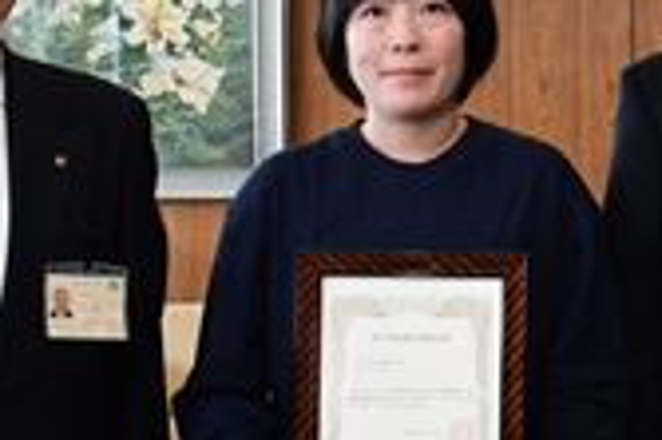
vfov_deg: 12.6
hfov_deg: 18.6
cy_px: 153
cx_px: 603
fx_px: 1984
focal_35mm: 108
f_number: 6.3
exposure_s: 1/200
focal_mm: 24
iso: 1600
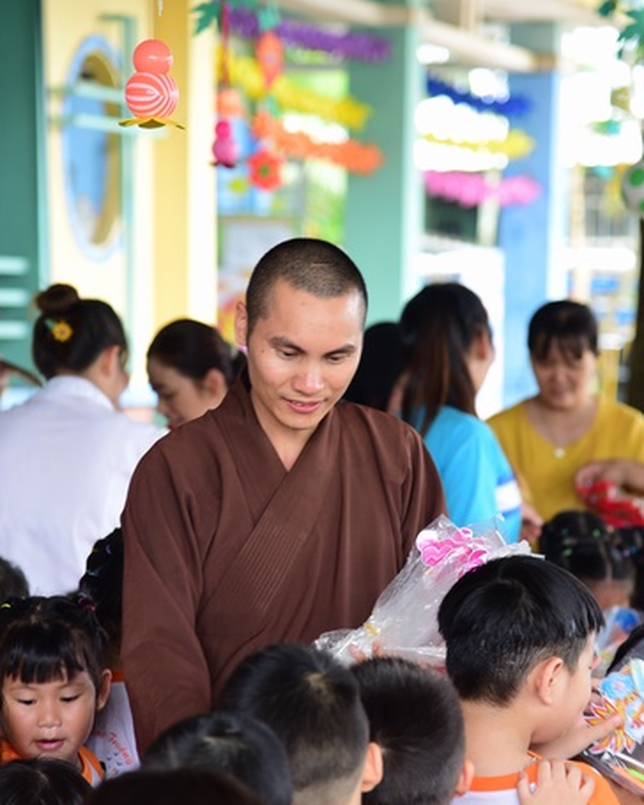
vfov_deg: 12.0
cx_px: 334
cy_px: 449
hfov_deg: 9.6
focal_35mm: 161
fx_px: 3836
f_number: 4
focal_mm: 120
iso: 500
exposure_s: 1/80
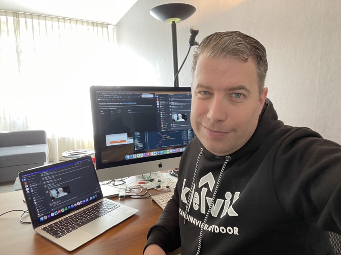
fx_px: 227
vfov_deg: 58.9
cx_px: 170
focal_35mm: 23
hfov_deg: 73.9
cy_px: 128
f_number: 2.2
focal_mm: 2.71
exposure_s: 1/25
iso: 200
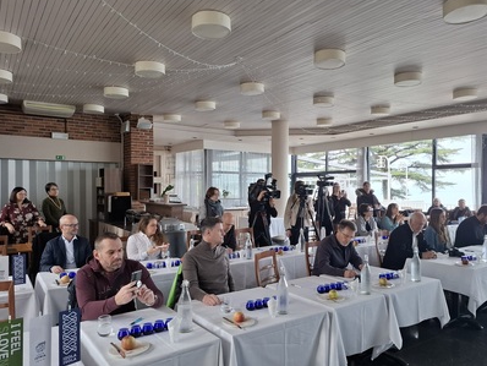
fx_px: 366
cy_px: 193
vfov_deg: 53.1
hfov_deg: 67.2
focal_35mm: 26
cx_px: 263
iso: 80
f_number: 1.8
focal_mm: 5.54
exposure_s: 1/100
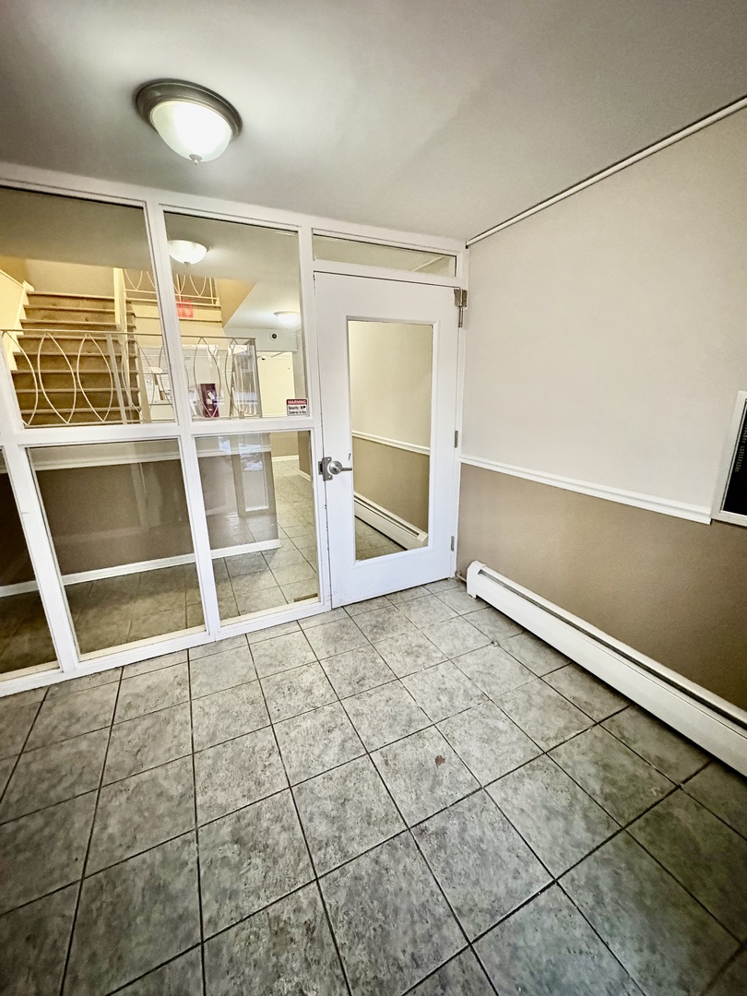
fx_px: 403
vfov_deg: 102.1
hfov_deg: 85.7
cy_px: 498
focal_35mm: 14
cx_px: 374
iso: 1000
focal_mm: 2.22
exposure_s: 1/40
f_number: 2.2
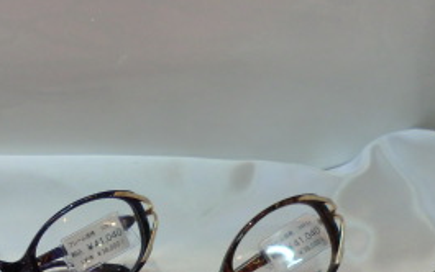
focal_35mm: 69
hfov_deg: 28.5
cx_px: 36
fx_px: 819
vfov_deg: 17.5
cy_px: 375
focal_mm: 4.9
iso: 80
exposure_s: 1/60
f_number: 3.2
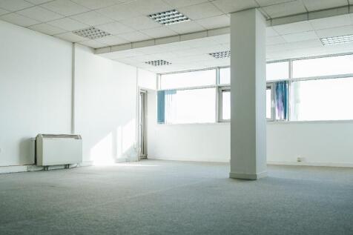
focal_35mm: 35
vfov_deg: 37.8
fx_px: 343
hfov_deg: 54.5
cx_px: 176
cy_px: 118
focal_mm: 35
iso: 400
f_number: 3.2
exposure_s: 1/320
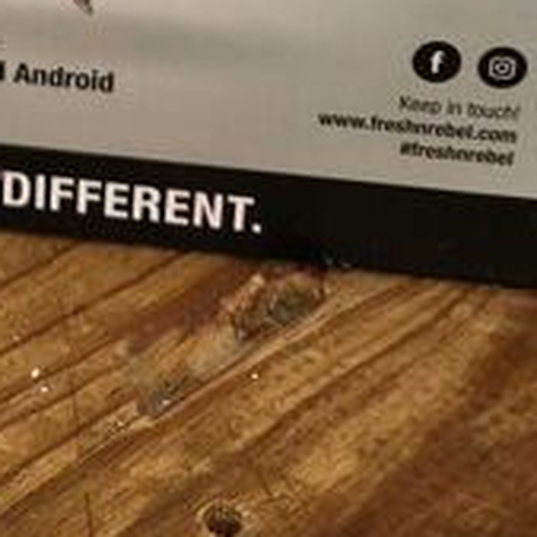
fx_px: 1527
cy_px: -372
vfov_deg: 17.1
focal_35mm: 87
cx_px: -19
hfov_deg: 19.3
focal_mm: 4.25
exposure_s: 1/100
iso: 64
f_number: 1.8
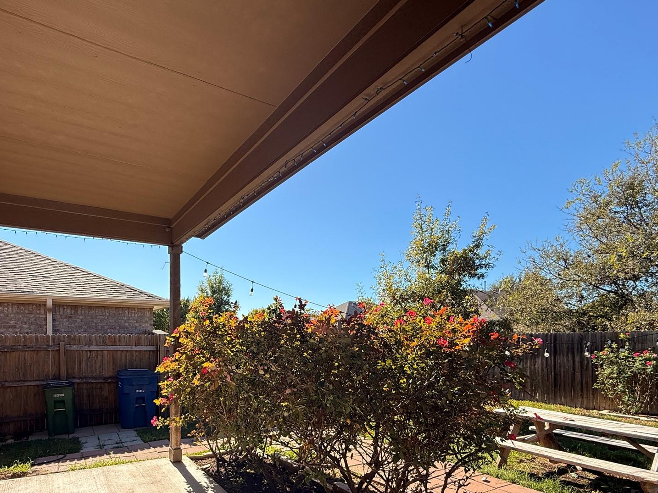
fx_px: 380
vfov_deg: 63.6
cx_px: 270
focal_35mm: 20
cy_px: 343
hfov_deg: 81.0
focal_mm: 2.22
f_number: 2.2
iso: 64
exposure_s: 1/901
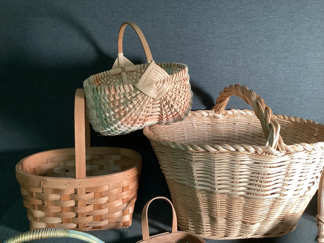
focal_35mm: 31
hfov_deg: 58.3
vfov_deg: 45.4
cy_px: 122
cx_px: 162
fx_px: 290
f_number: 2.4
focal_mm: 3.3
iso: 320
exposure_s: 1/40
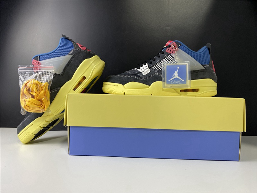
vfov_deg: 53.1
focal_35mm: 26
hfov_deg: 67.3
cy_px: 96
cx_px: 128
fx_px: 193
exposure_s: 1/74
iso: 125
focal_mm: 4.25
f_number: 1.8
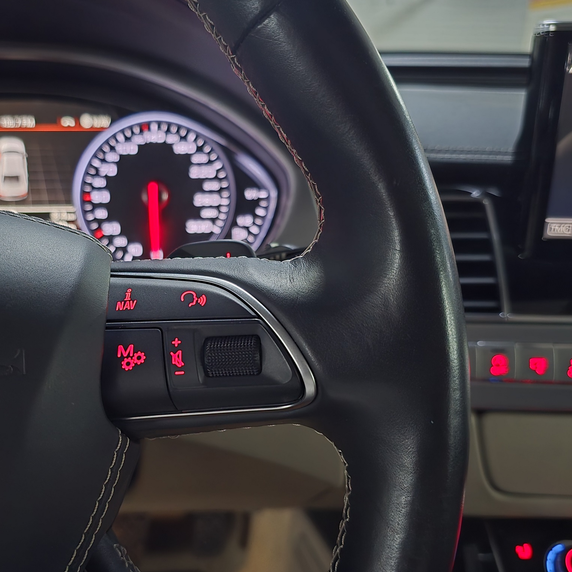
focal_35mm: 32
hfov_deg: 50.5
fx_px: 598
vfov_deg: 51.0
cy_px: 319
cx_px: 210
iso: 2500
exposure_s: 1/30
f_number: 1.7
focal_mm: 6.3
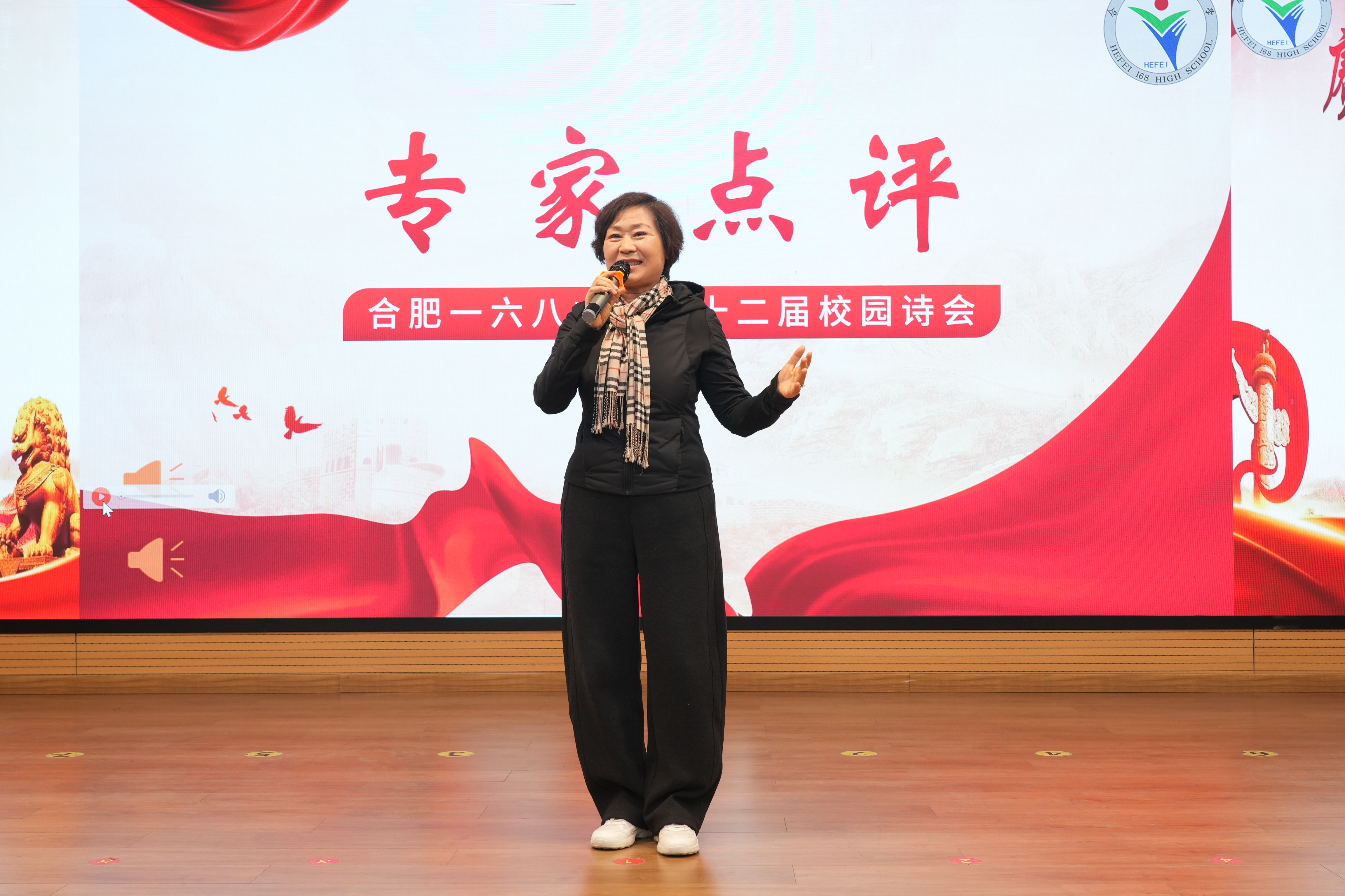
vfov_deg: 29.9
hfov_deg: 43.6
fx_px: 1681
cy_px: 448
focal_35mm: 45
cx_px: 672
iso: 1000
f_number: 7.1
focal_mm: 45
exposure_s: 1/50
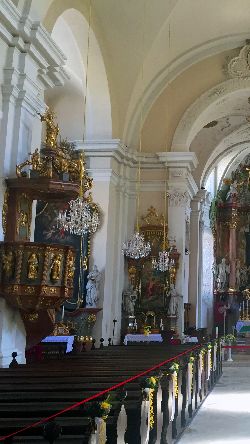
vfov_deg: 47.4
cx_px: 256
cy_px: 222
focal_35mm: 43
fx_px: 507
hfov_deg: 26.1
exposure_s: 1/33
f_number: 2.2
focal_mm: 4.15
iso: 50
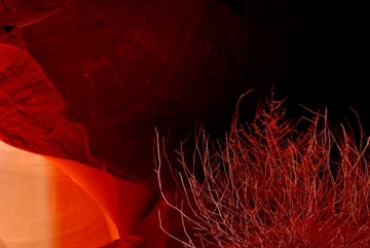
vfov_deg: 18.1
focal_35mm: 75
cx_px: 67
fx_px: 772
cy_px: 196
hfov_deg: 26.4
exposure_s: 1/13
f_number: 4.2
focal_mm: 30
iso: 400
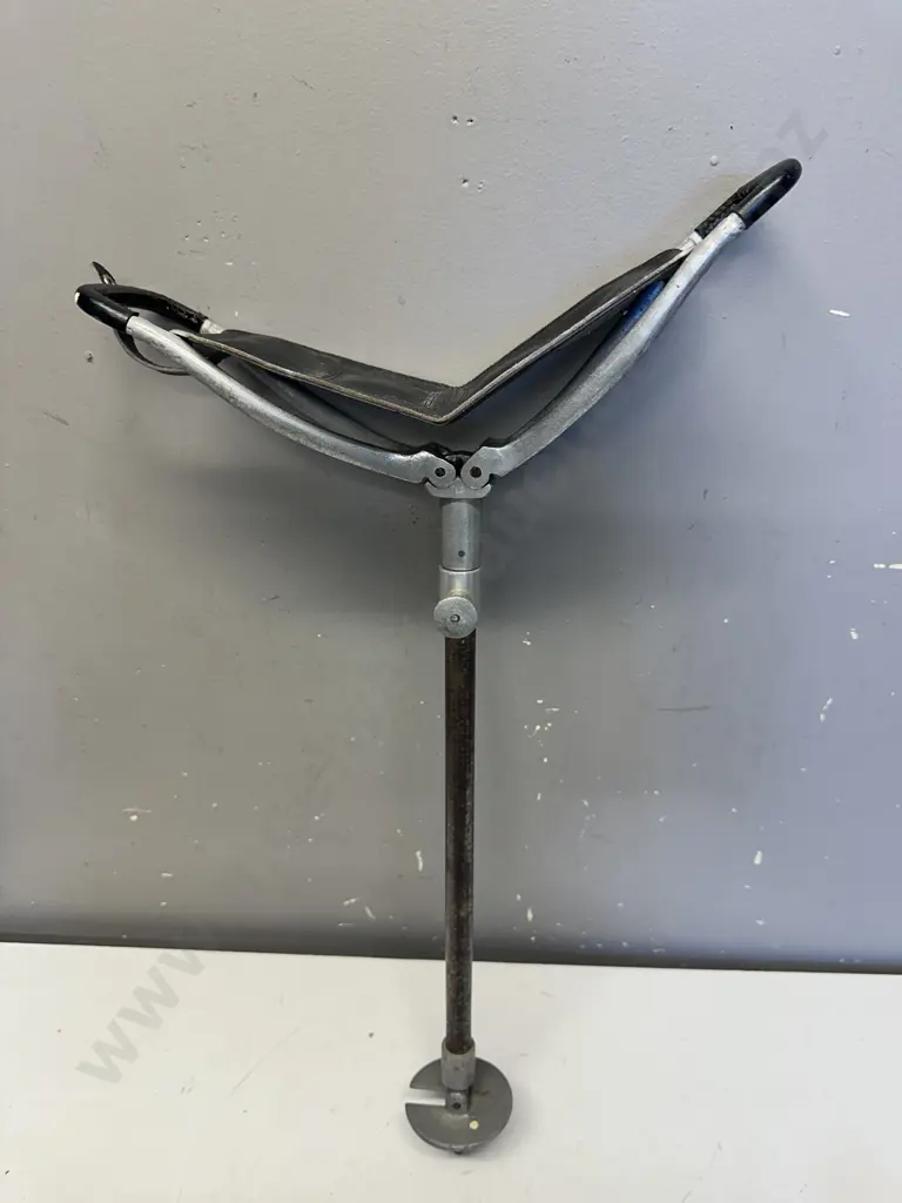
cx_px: 451
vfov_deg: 71.6
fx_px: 834
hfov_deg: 56.8
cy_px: 602
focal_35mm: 24
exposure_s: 1/100
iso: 125
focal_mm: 6.86
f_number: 1.78
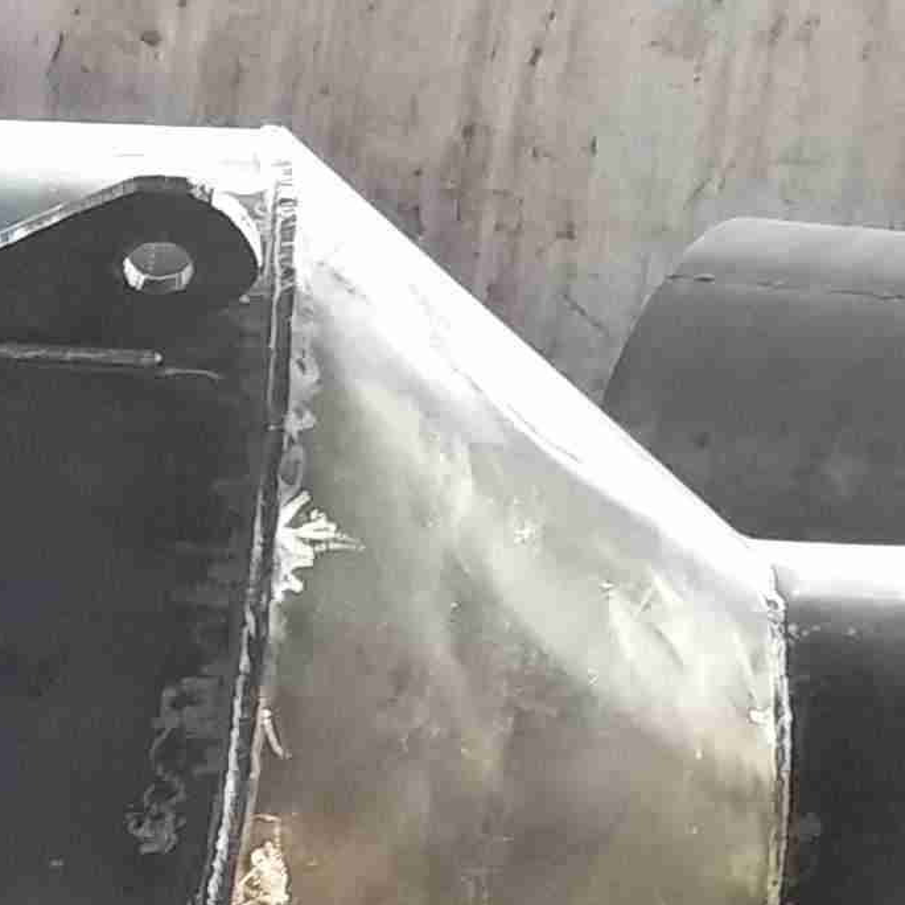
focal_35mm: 130
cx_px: -1293
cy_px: 1584
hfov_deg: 11.2
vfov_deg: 12.4
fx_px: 3845
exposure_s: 1/25
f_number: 1.7
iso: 195
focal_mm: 4.32
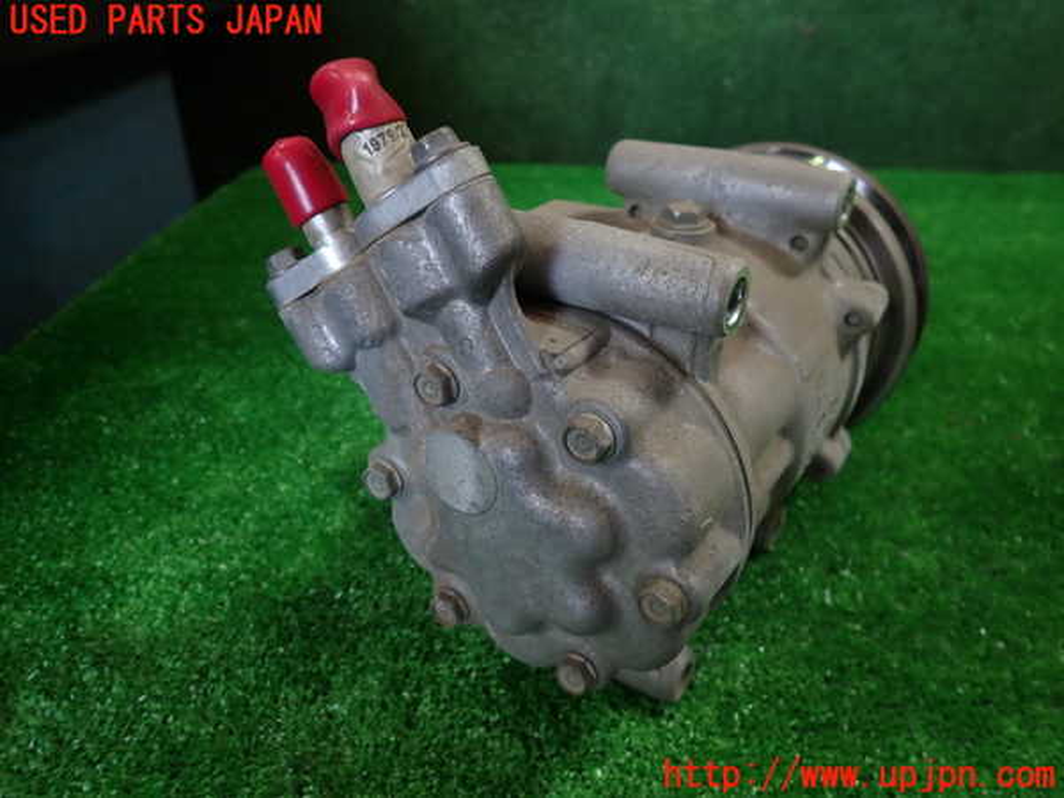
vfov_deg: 54.9
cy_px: 399
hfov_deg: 69.4
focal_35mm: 25
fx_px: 768
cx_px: 532
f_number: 2
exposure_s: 1/60
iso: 160
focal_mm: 4.5
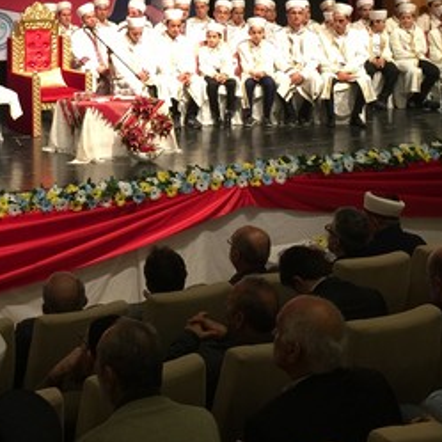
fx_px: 997
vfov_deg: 24.3
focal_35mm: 69
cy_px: 50
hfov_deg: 24.6
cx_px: 83
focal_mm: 4.15
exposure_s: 1/17
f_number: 2.2
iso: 50
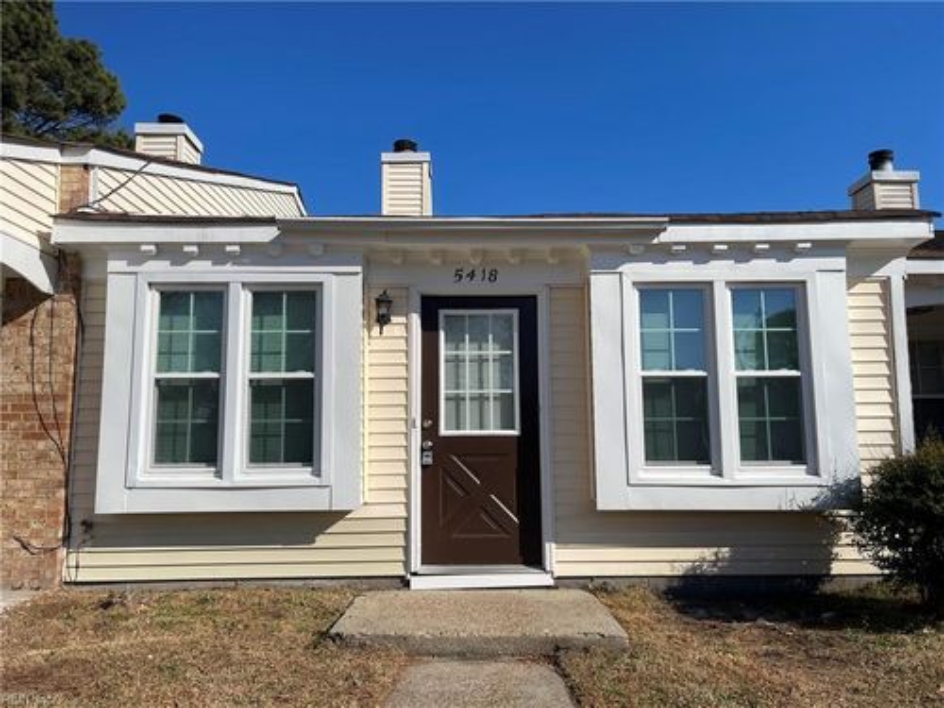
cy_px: 354
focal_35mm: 25
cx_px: 472
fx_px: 682
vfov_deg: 54.9
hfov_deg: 69.4
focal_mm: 5.1
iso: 32
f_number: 1.6
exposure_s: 1/6579
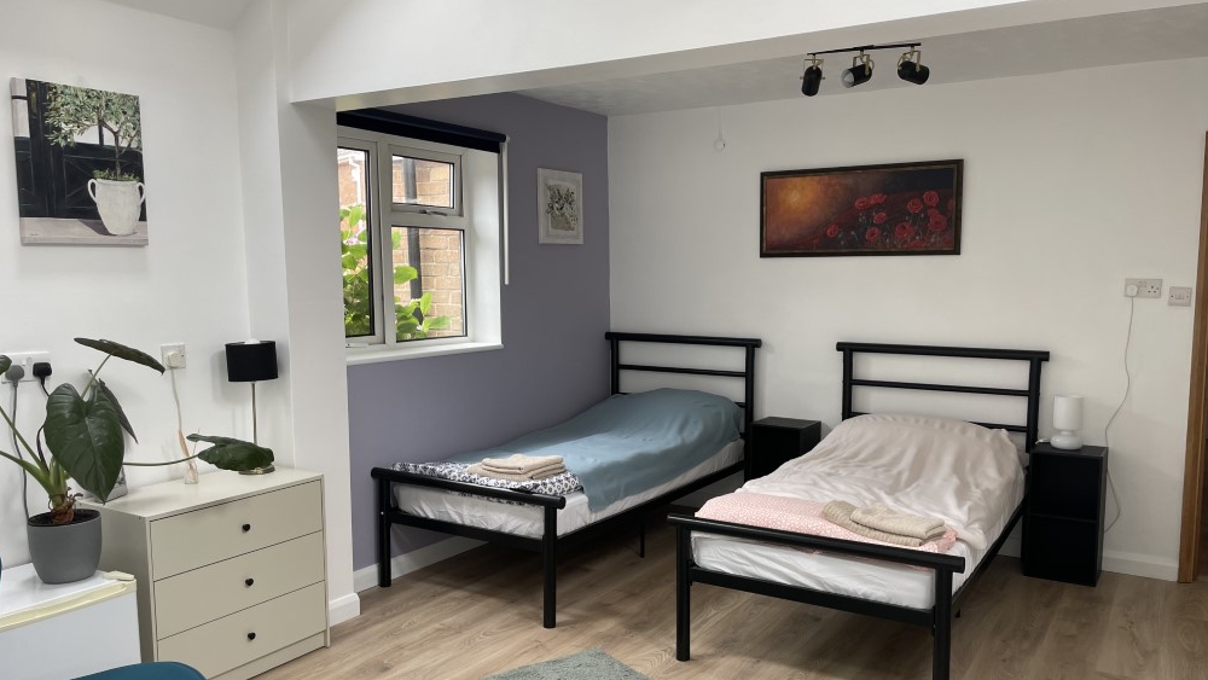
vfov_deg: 40.1
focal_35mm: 29
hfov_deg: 66.0
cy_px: 389
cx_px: 615
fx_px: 929
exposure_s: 1/121
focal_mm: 4.2
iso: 50
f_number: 1.6
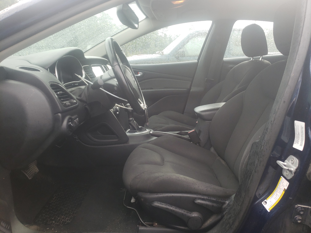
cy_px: 116
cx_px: 156
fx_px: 234
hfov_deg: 67.3
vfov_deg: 53.1
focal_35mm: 26
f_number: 1.5
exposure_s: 1/182
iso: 50
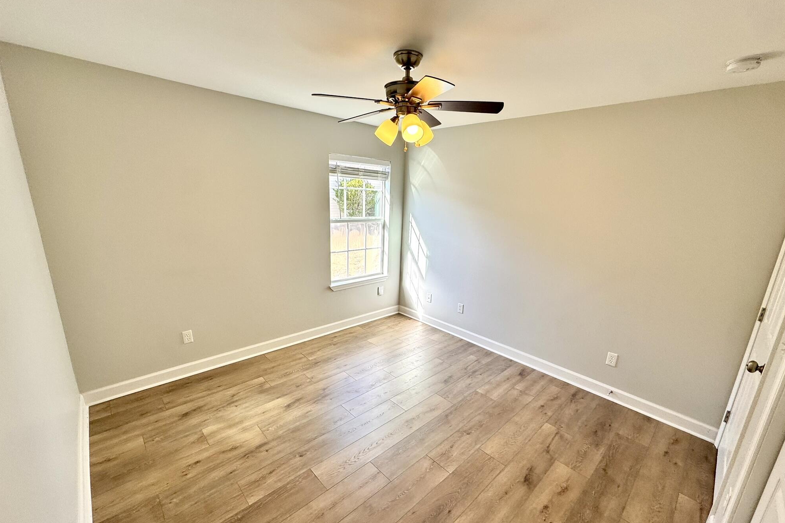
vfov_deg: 77.2
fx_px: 327
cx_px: 403
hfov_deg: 100.4
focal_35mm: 15
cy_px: 280
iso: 40
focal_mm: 2.22
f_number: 2.2
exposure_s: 1/149
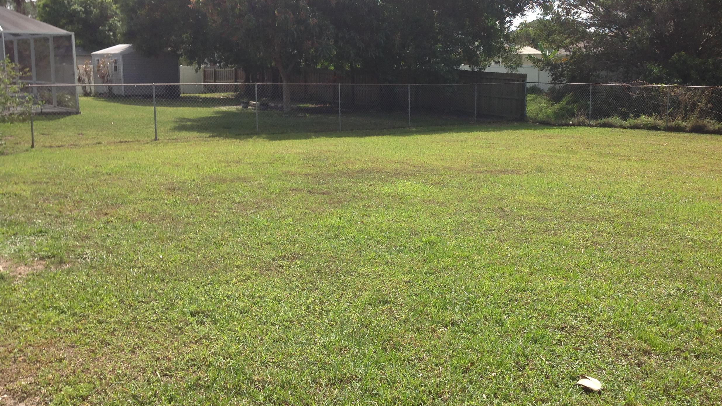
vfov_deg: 29.7
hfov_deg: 50.5
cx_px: 379
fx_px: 766
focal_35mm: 40
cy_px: 178
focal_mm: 4.28
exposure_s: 1/1259
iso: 50
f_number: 2.4
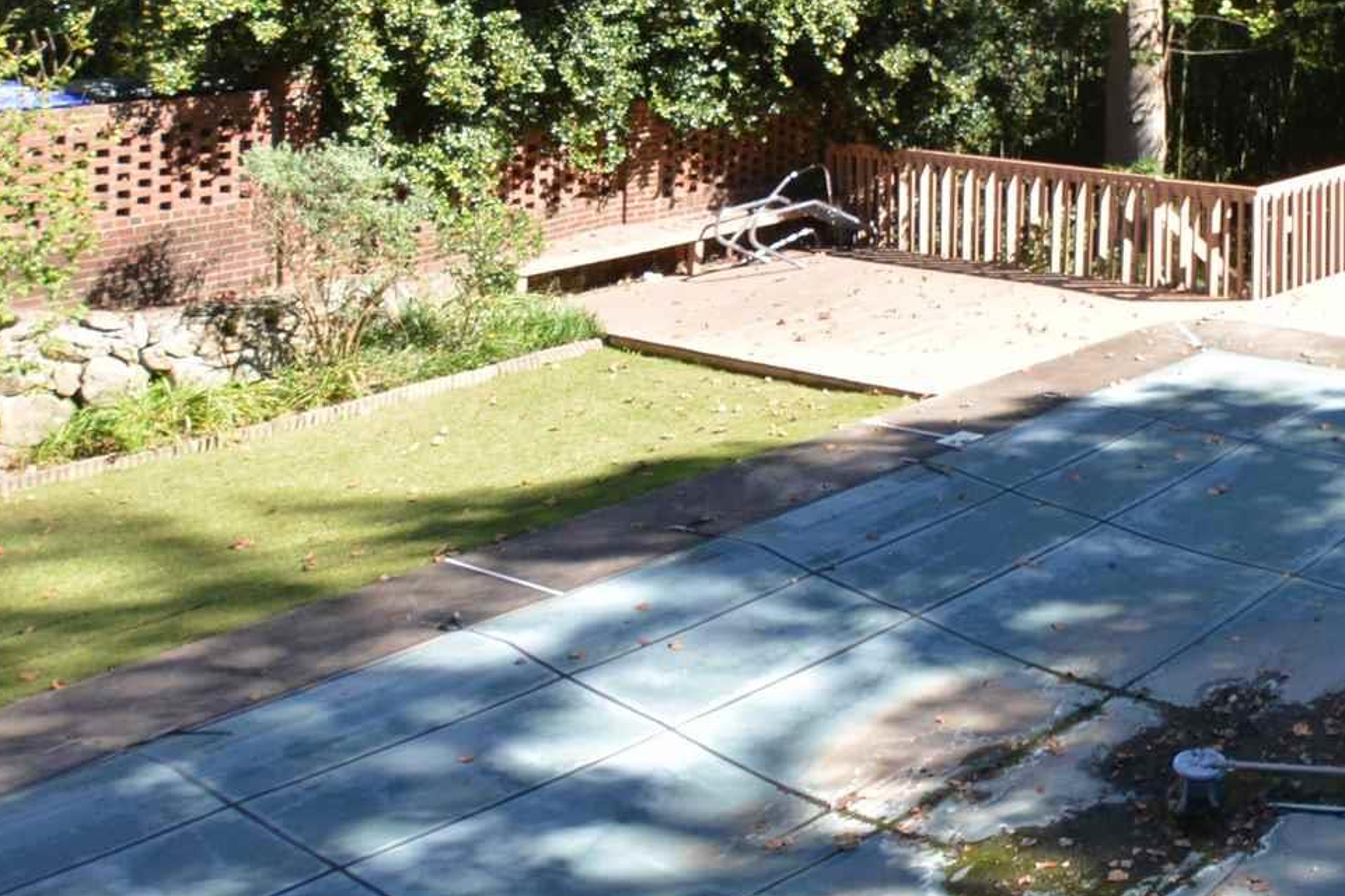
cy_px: -230
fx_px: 1793
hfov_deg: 32.8
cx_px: 1662
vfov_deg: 24.8
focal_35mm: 48
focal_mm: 10
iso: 400
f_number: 6.3
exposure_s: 1/250
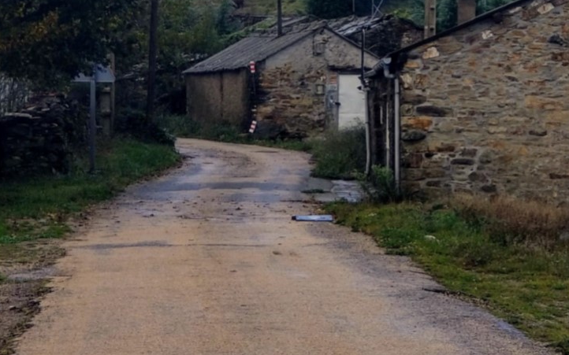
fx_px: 2357
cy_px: 28
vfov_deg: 8.6
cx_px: 491
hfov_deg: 13.7
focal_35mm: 152
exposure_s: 1/211
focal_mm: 6
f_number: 2.4
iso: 25
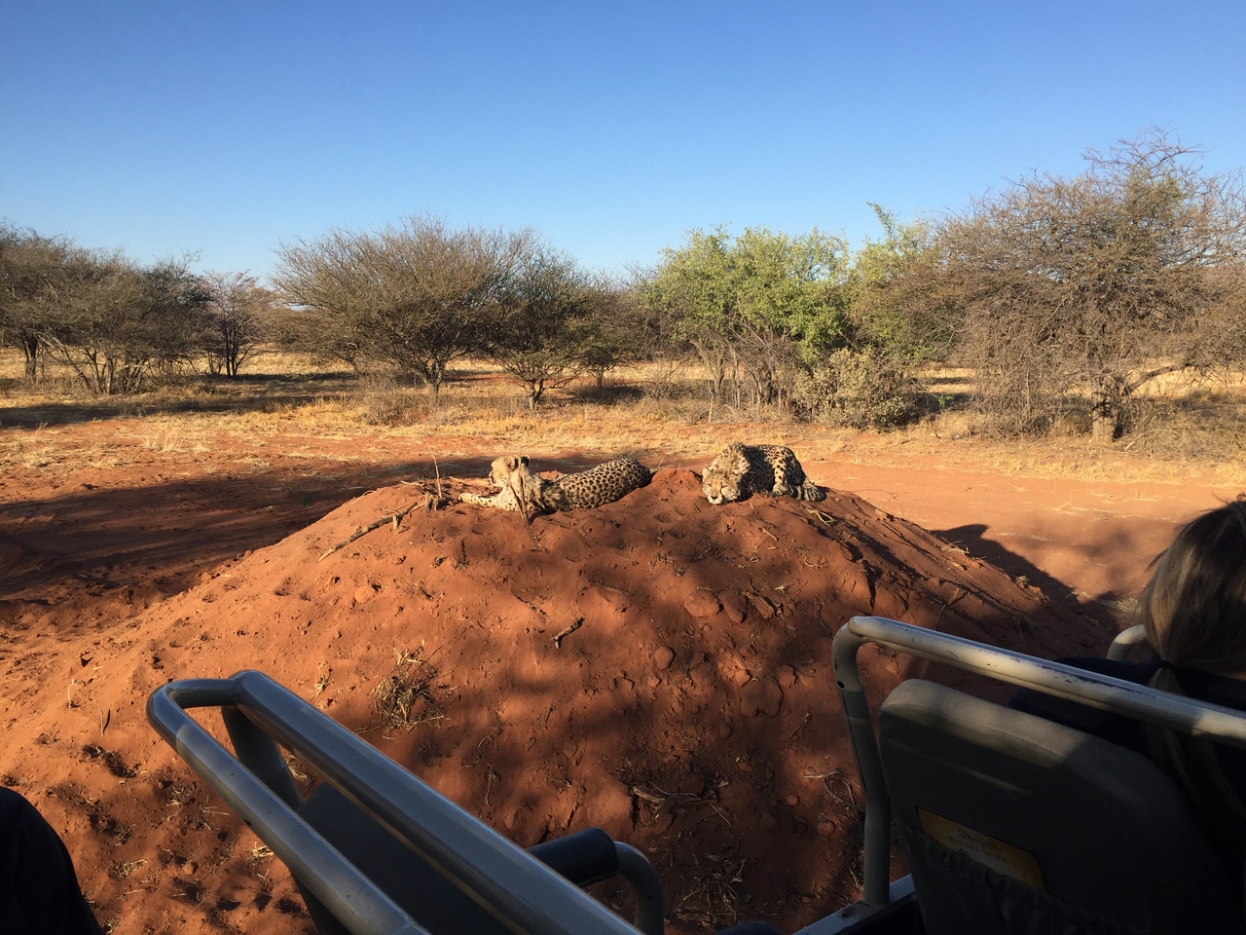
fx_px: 1044
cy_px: 468
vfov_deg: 48.2
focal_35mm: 29
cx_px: 623
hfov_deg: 61.7
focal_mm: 4.15
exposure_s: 1/1099
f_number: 2.2
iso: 32
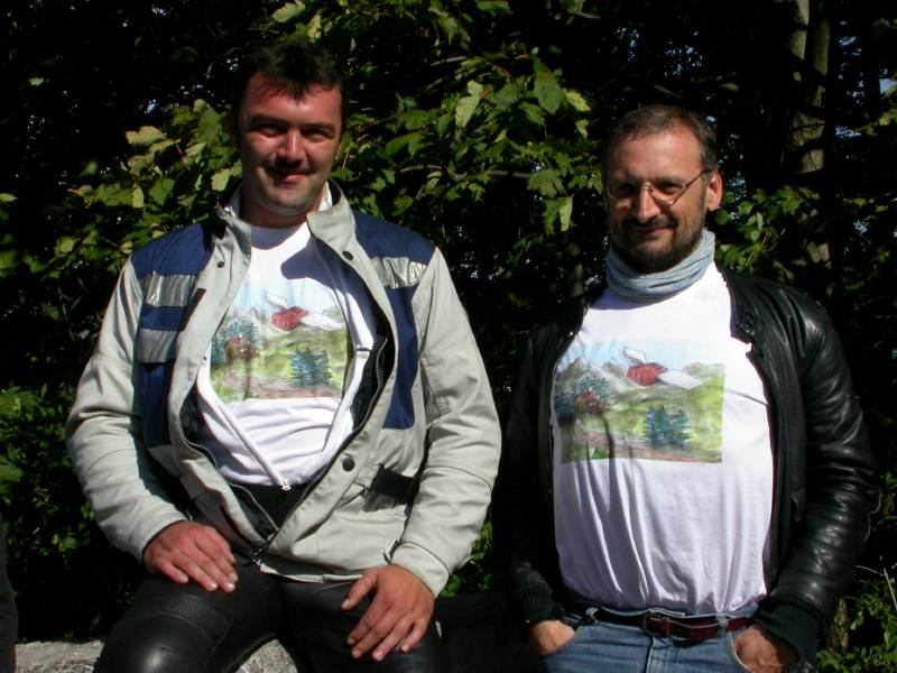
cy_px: 336
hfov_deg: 18.7
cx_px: 448
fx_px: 2721
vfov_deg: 14.1
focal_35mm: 105
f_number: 8.2
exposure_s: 1/406
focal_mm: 21.8
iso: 100
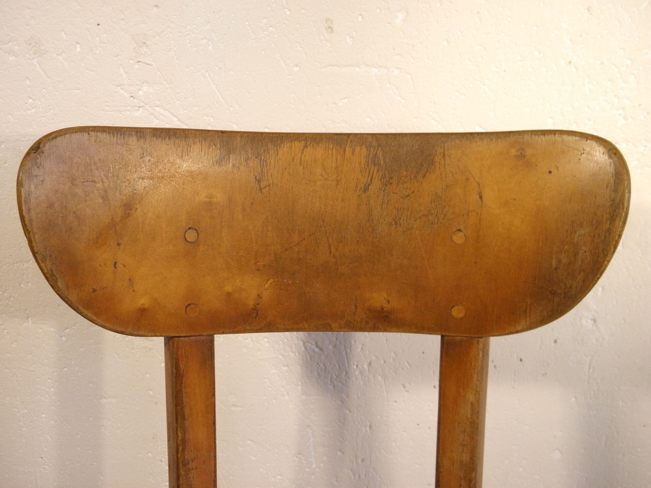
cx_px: 326
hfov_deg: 45.8
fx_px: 771
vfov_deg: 35.1
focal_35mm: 41
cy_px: 244
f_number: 3.8
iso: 160
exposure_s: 1/40
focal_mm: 7.5
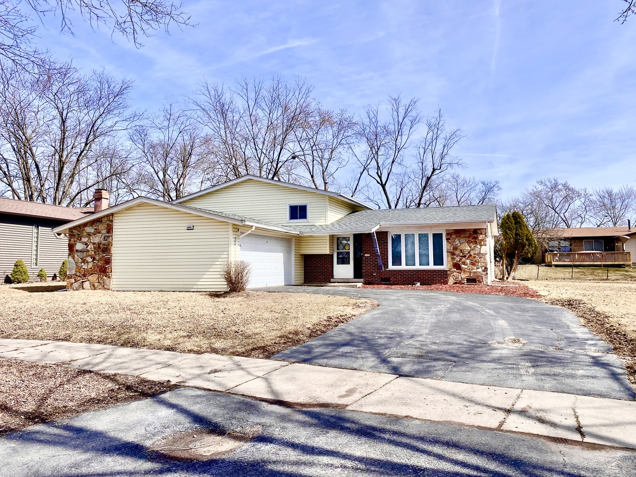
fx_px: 514
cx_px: 325
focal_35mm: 28
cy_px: 231
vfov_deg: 49.7
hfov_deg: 63.4
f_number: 1.8
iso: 32
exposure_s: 1/2755
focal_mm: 4.25
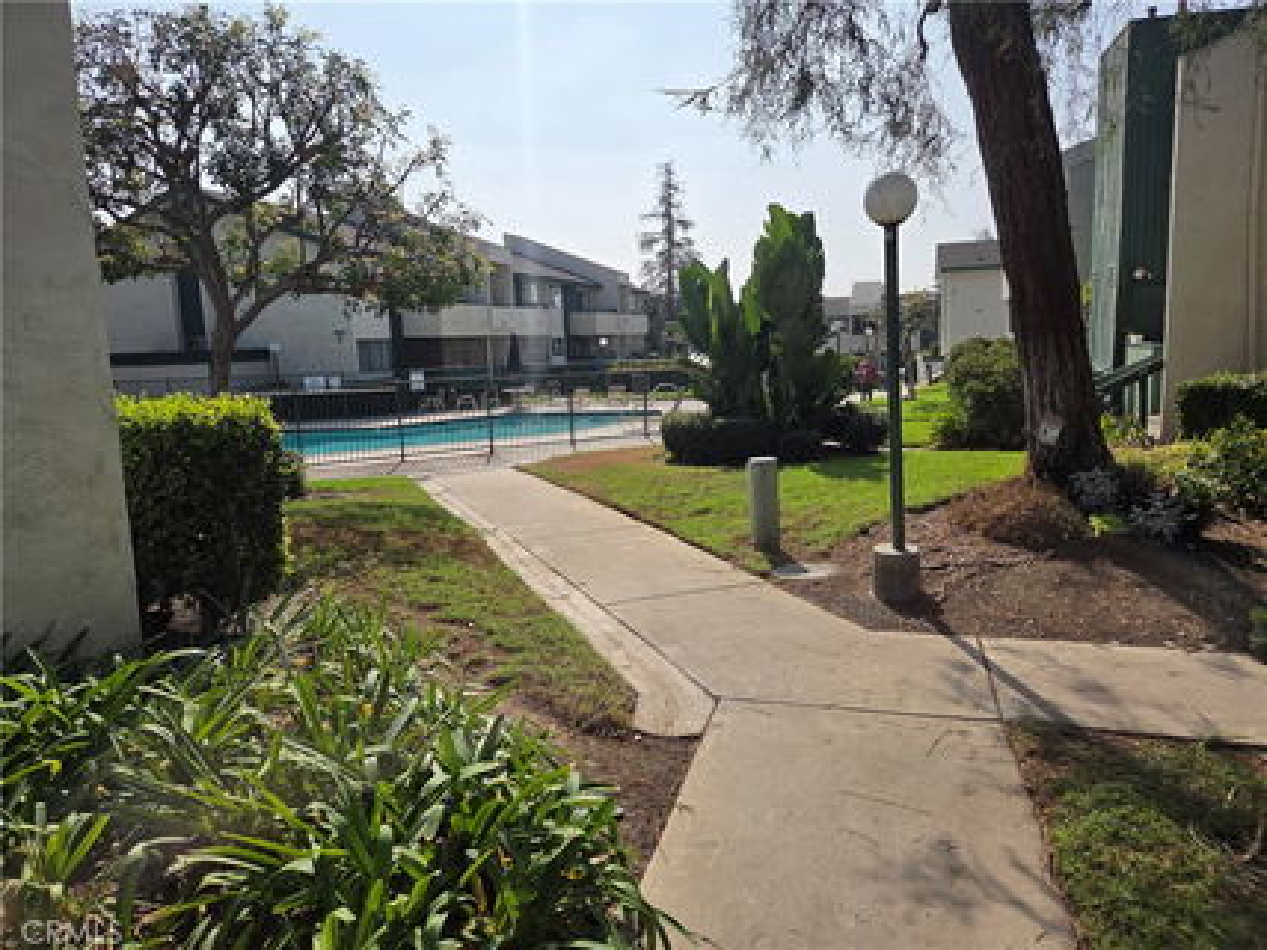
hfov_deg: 73.9
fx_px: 842
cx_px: 634
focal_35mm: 23
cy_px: 475
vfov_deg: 58.9
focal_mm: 5.4
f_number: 1.8
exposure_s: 1/7891
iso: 64
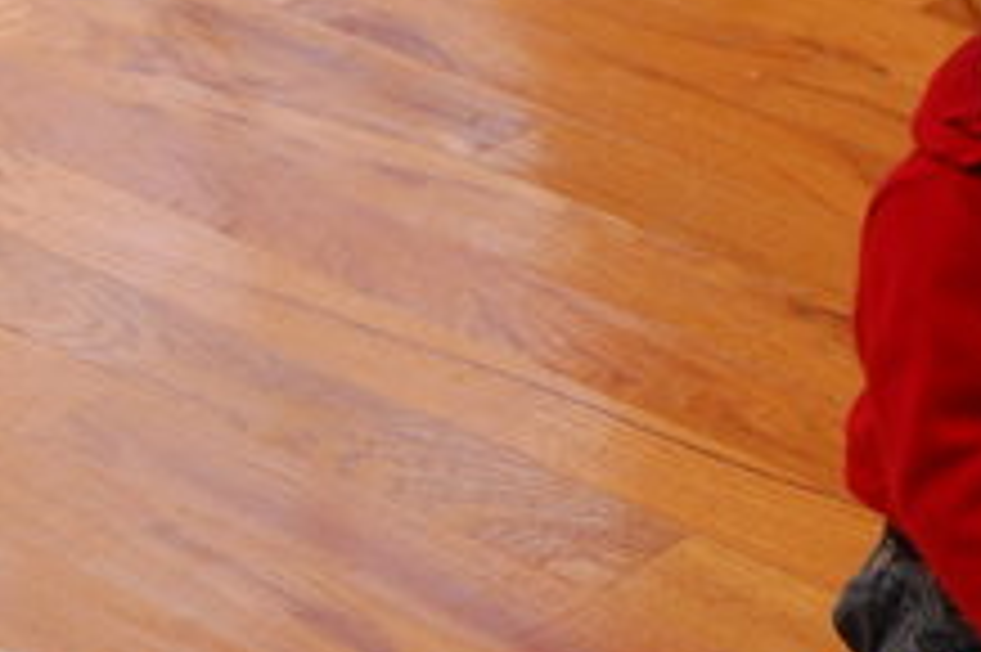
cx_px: 1796
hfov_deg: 9.4
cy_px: 513
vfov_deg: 6.6
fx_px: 5691
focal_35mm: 209
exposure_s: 1/60
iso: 400
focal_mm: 38
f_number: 4.8
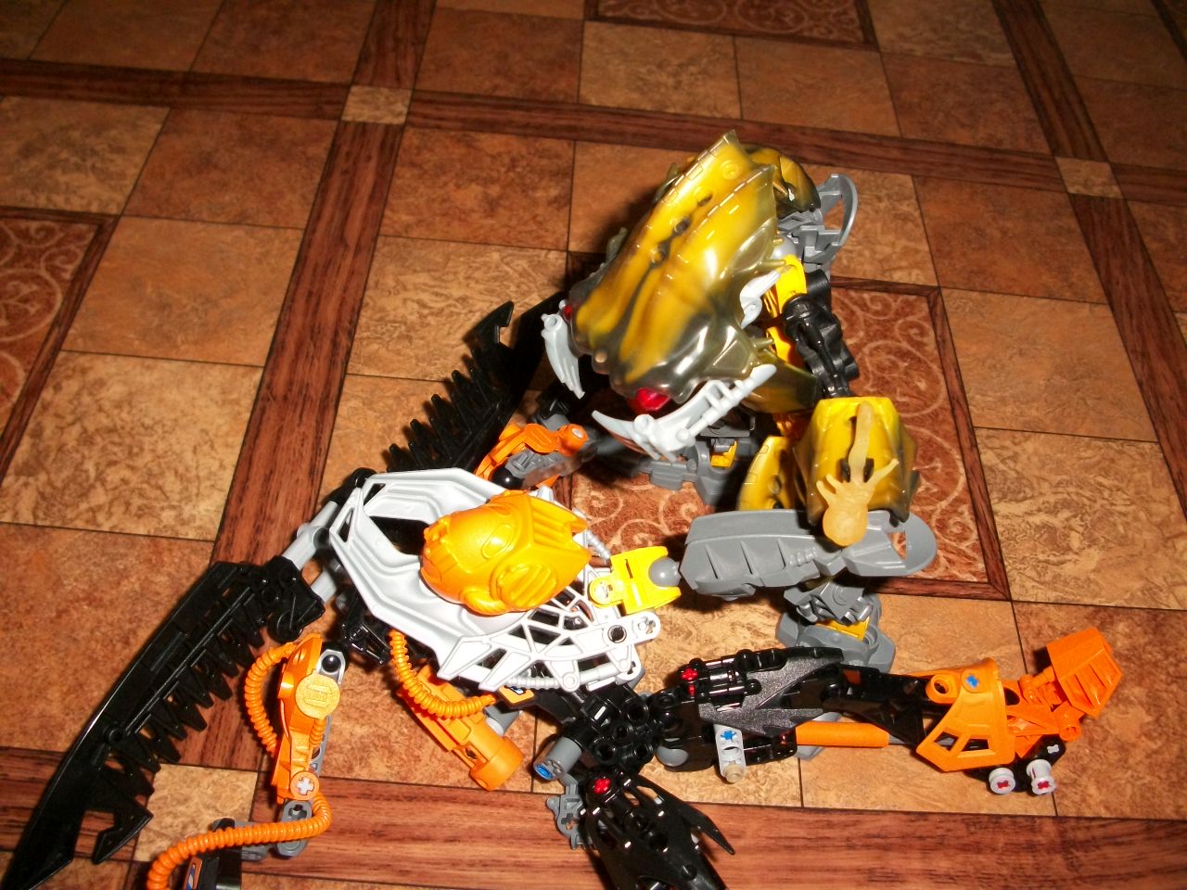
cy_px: 445
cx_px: 594
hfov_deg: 52.6
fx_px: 1200
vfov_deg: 40.7
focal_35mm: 35
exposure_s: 1/125
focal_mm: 6.3
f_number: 3.1
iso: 250
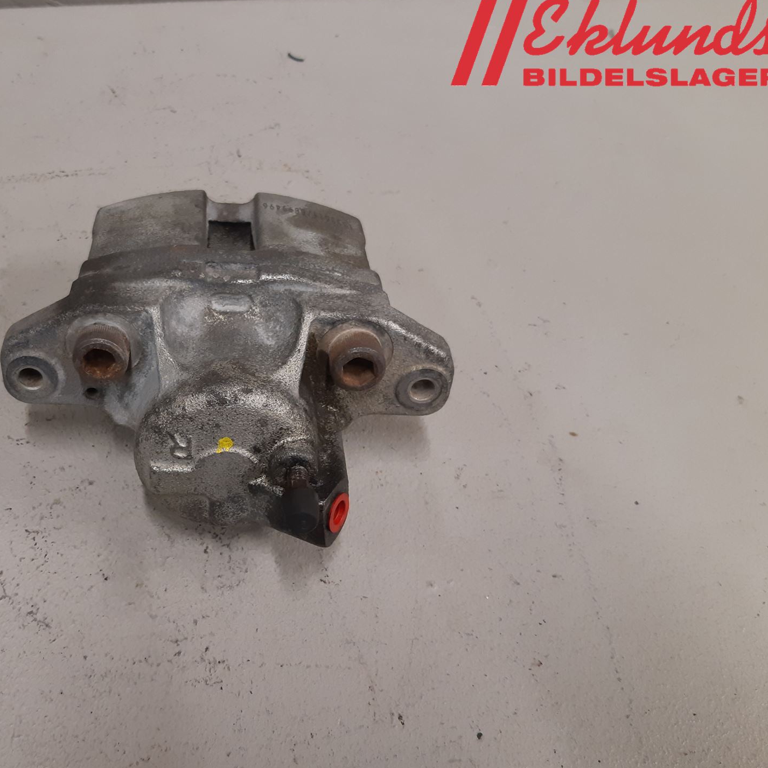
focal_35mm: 33
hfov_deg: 48.5
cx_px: 230
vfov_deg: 49.7
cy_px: 408
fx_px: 828
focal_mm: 3.93
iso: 100
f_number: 1.7
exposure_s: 1/50
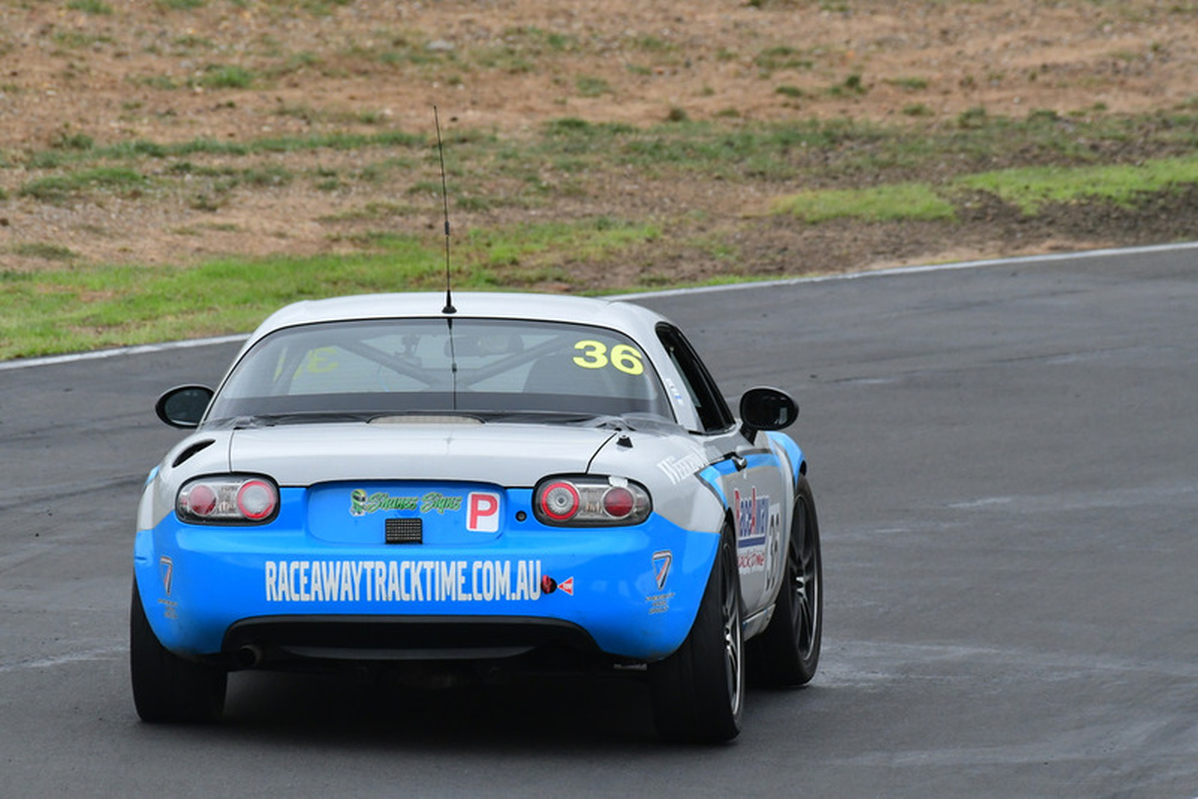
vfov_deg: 1.8
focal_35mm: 750
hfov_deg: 2.7
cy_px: 400
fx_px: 24966
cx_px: 599
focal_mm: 500
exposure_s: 1/640
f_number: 10
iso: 1600
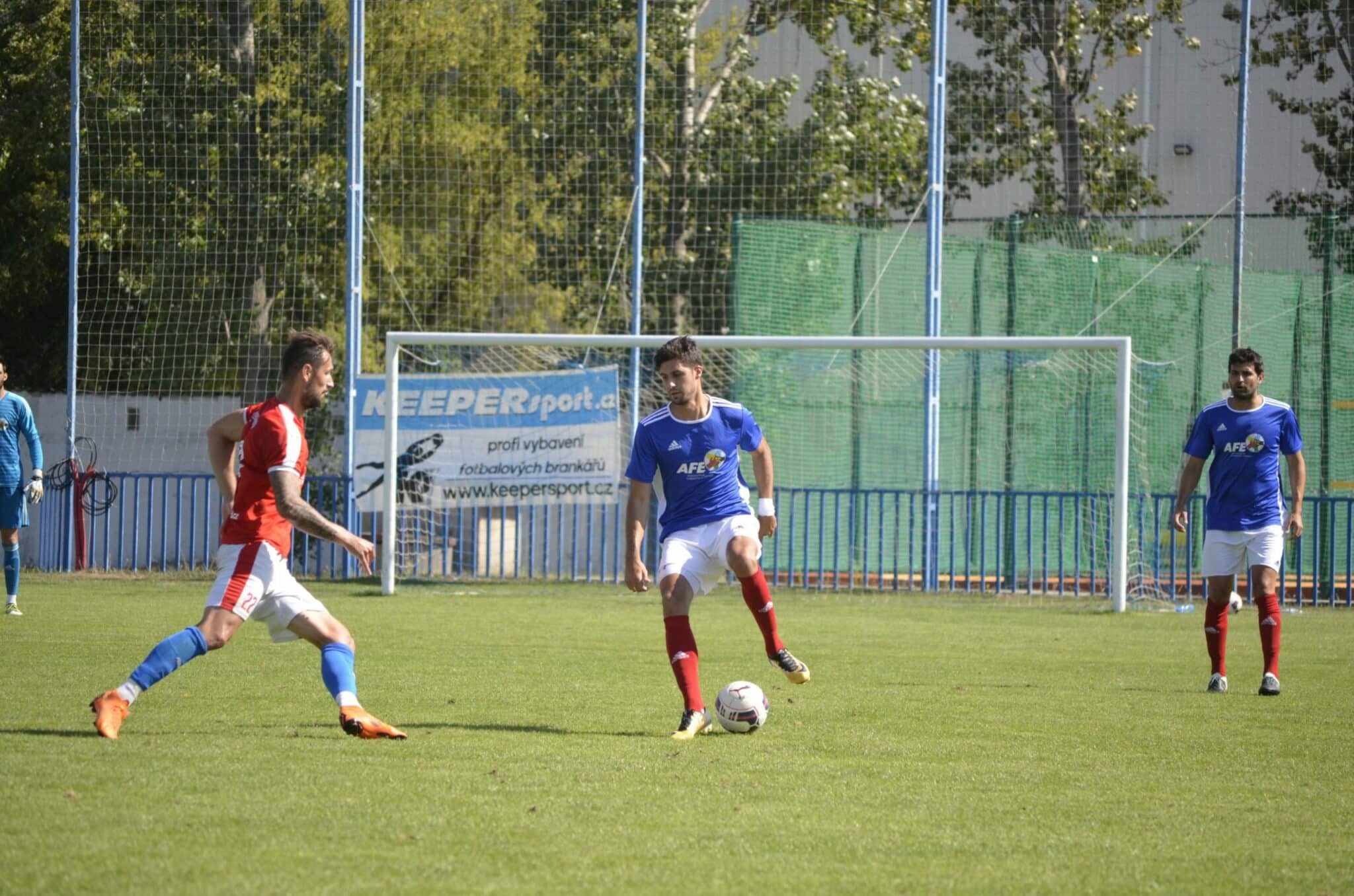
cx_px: 677
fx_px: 7600
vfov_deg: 6.8
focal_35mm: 202
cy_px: 448
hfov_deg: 10.2
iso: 400
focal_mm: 135
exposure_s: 1/1250
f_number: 5
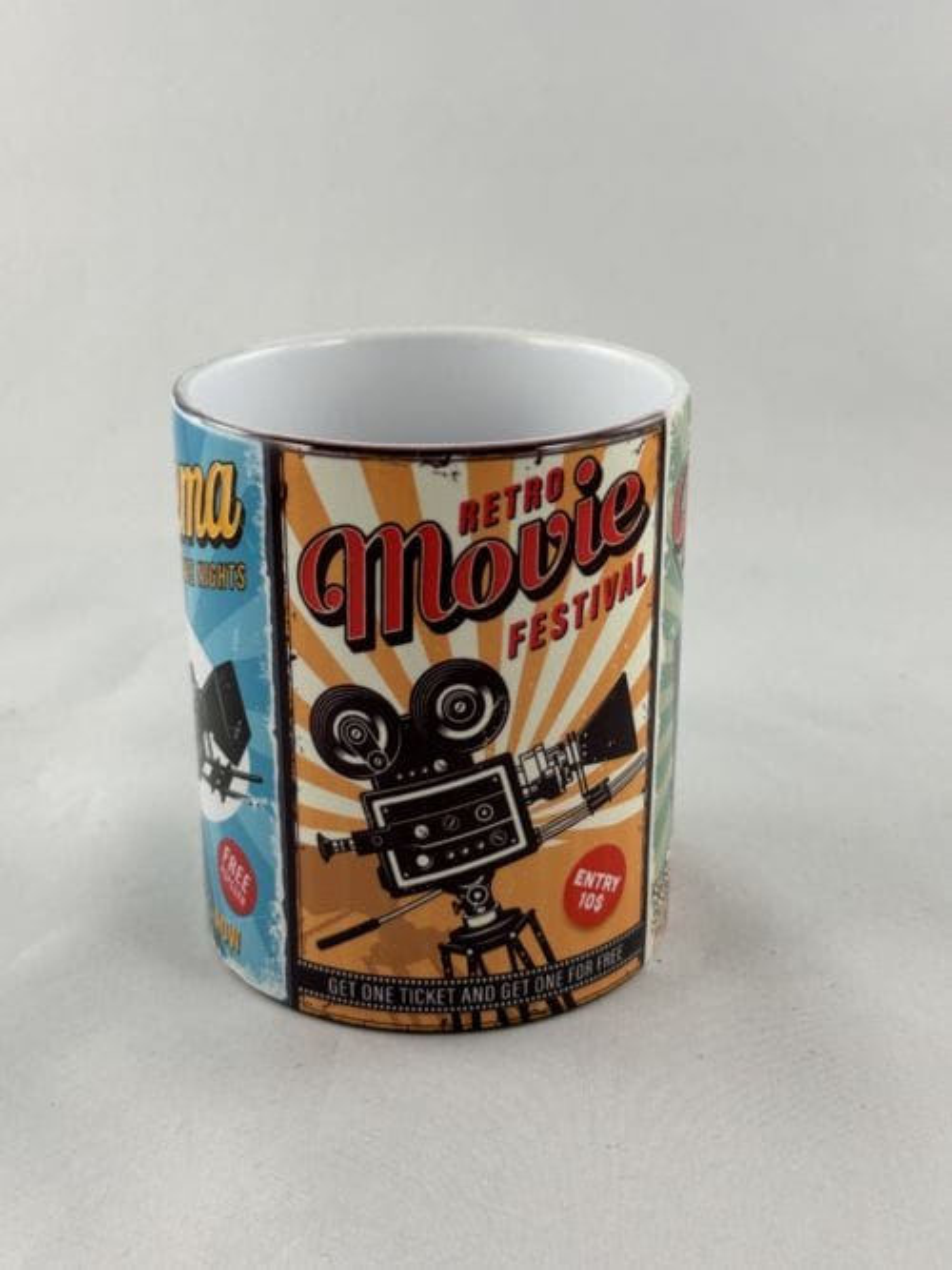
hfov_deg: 30.3
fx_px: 1761
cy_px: 635
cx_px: 476
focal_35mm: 48
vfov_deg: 39.7
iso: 64
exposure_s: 1/100
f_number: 1.78
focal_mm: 6.86
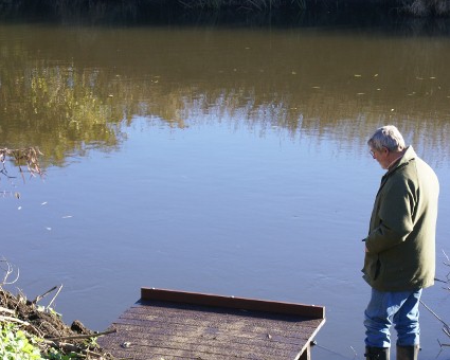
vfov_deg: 14.5
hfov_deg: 18.1
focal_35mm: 106
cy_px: 218
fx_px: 1412
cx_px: 224
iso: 100
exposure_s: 1/125
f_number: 6.3
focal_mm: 50
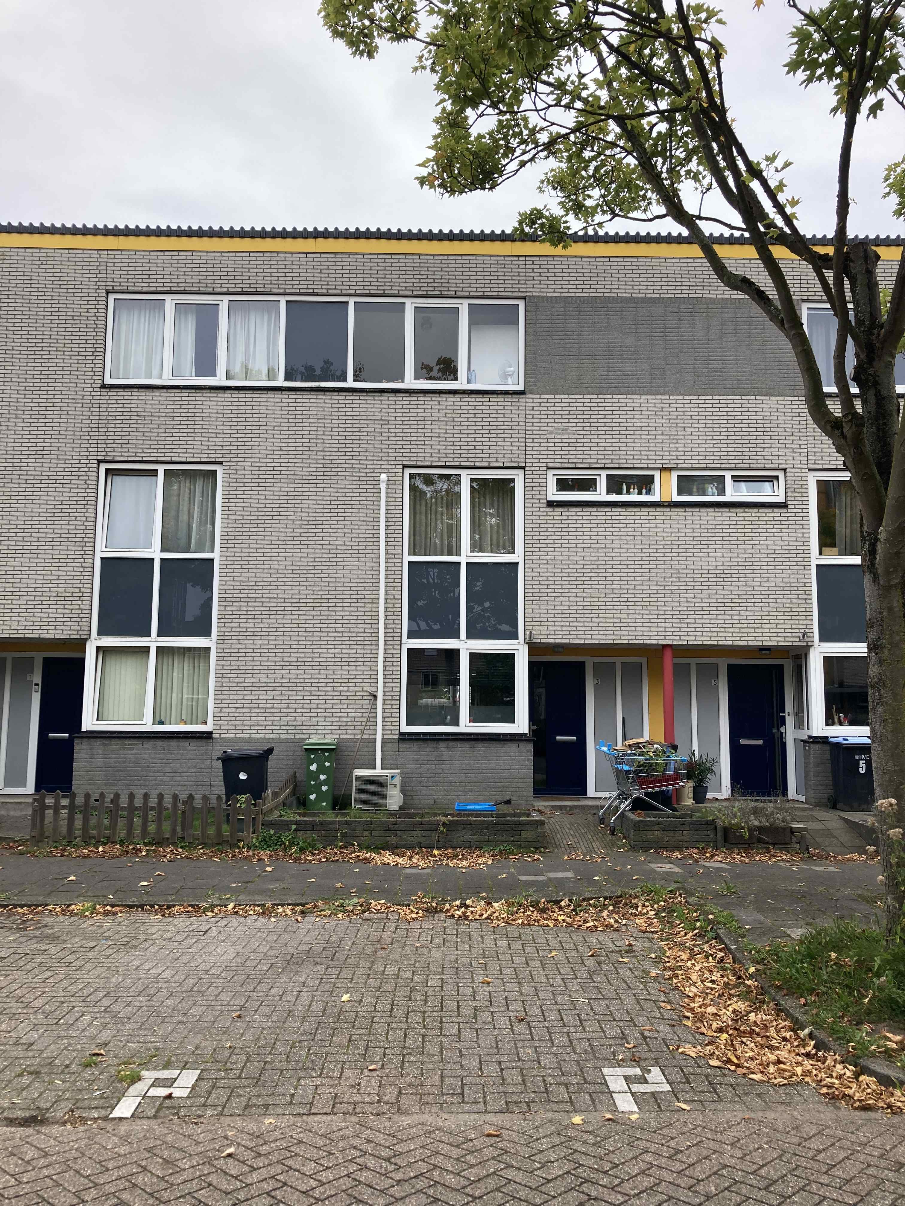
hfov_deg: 49.7
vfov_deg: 63.4
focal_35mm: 28
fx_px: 976
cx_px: 452
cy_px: 603
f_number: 1.8
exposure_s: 1/343
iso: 20
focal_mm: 3.99
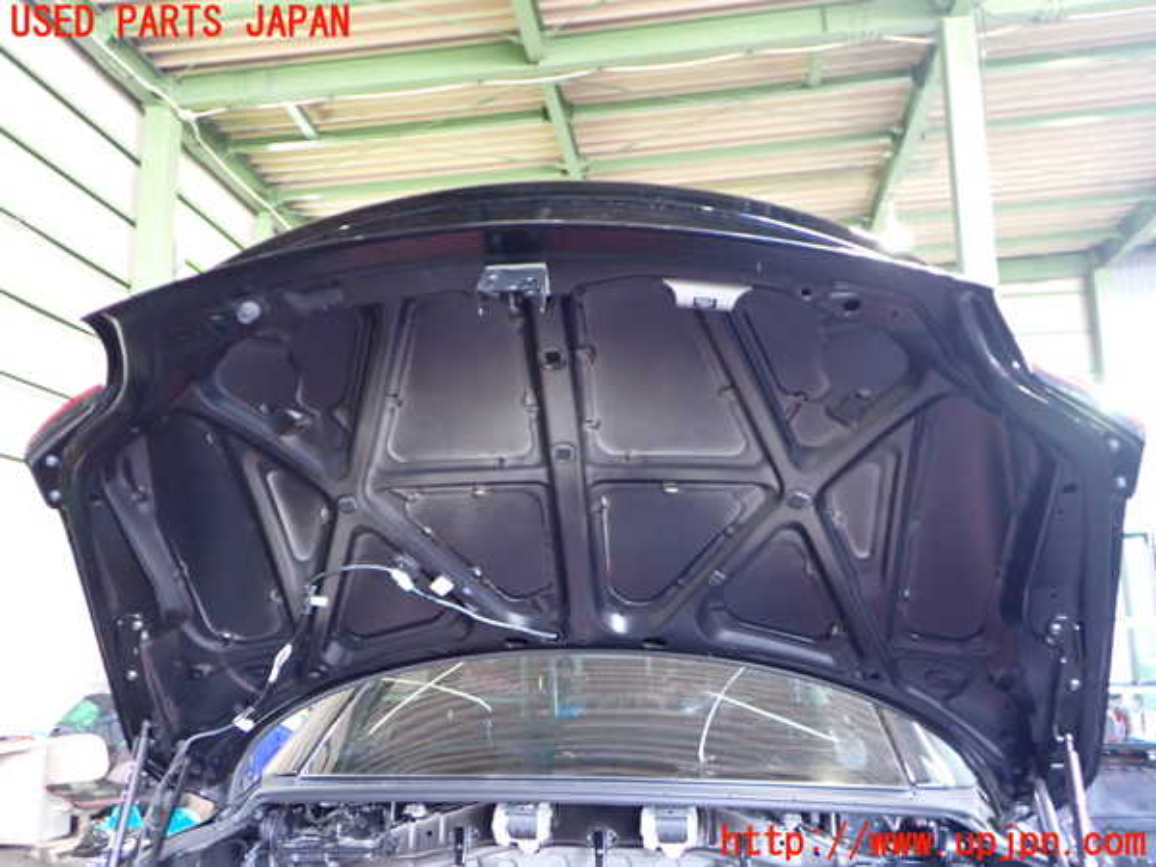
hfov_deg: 60.0
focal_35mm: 30
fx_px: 1002
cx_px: 578
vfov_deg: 46.8
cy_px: 434
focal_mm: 5.4
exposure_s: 1/30
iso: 800
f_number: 2.3
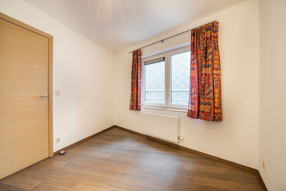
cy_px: 96
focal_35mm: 16
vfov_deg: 73.8
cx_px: 143
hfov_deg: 96.7
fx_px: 127
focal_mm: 16
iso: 100
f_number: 11
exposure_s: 1.6
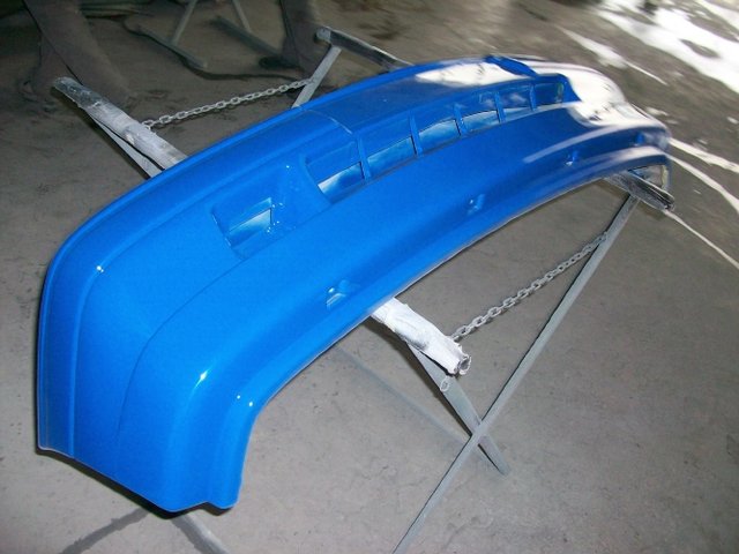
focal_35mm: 34
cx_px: 370
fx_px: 726
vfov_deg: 41.8
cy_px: 277
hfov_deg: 54.0
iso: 160
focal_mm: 5.7
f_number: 2.8
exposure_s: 1/60
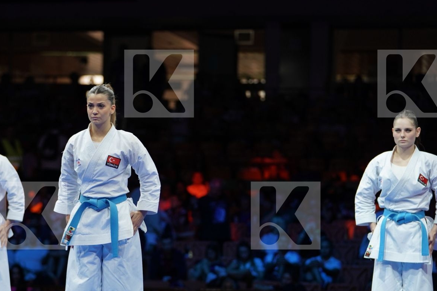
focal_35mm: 180
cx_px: 159
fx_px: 2185
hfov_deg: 11.4
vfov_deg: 7.6
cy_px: 216
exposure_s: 1/500
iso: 640
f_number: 2.8
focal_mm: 117
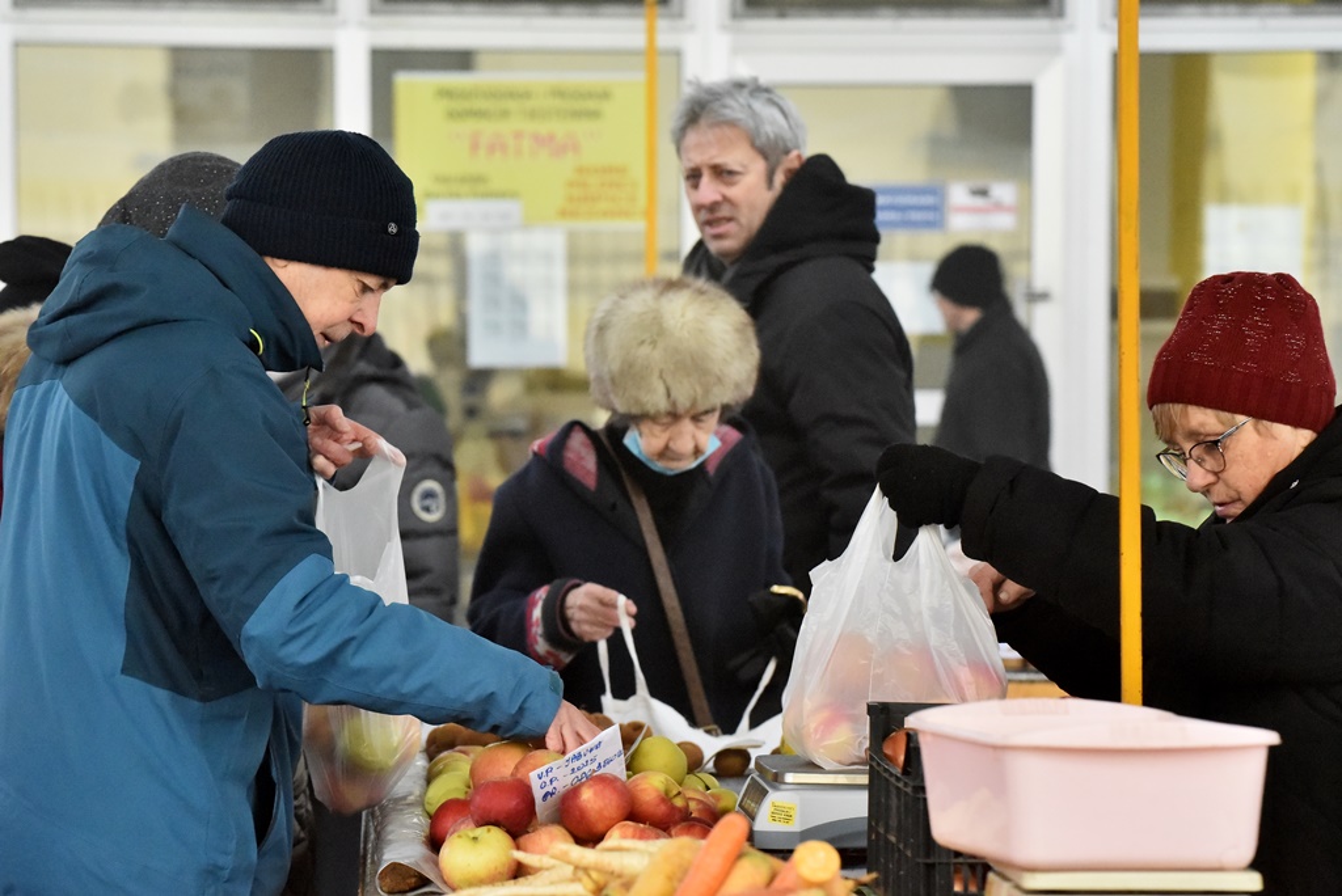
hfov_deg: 14.1
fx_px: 5408
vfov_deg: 9.5
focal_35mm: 145
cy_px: 448
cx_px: 671
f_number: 6.3
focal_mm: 145
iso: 8000
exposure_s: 1/640
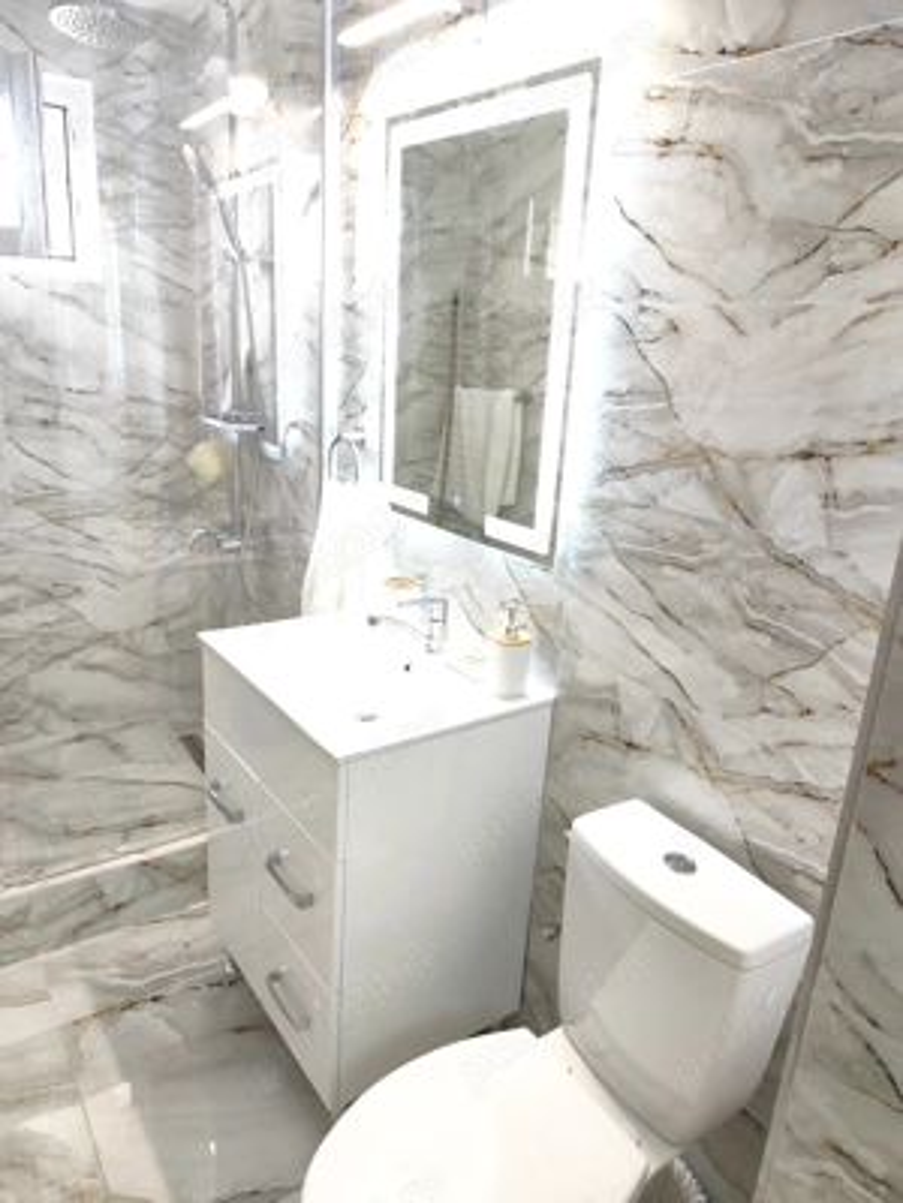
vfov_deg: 73.9
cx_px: 452
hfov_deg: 58.9
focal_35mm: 23
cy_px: 602
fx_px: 800
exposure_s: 1/100
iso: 800
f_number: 1.65
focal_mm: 6.14
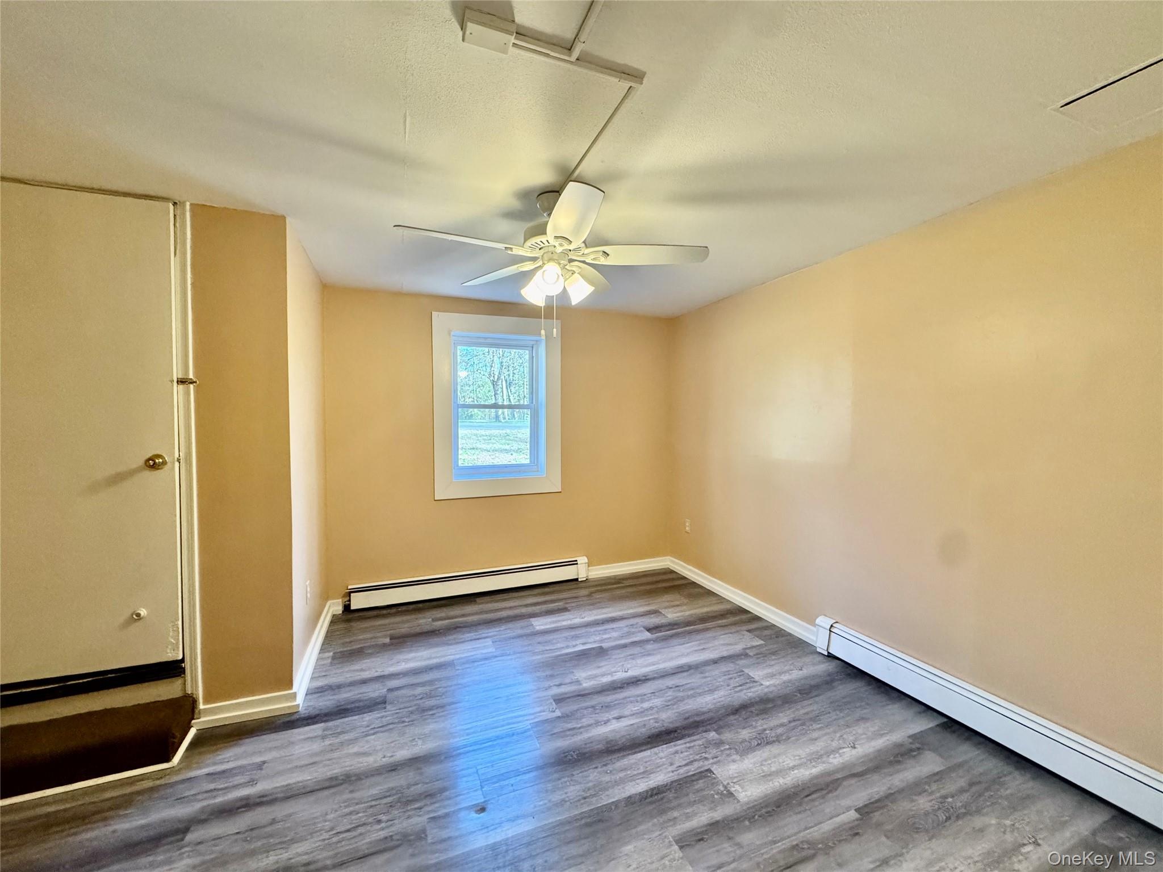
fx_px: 470
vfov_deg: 85.7
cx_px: 582
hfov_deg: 102.1
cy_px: 436
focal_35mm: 14
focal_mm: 2.22
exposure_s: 1/120
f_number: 2.2
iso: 320
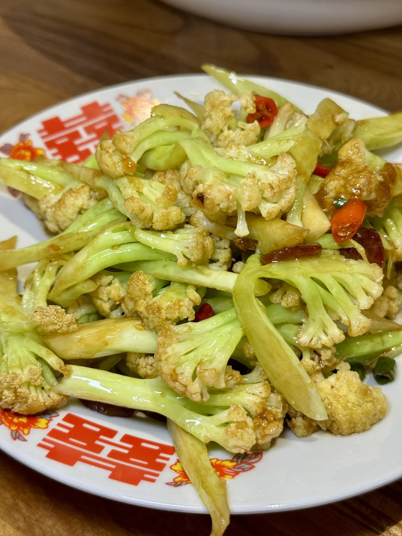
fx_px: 743
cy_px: 268
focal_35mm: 48
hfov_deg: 30.3
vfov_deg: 39.7
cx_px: 201
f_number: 1.78
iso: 100
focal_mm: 6.76
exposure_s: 1/120
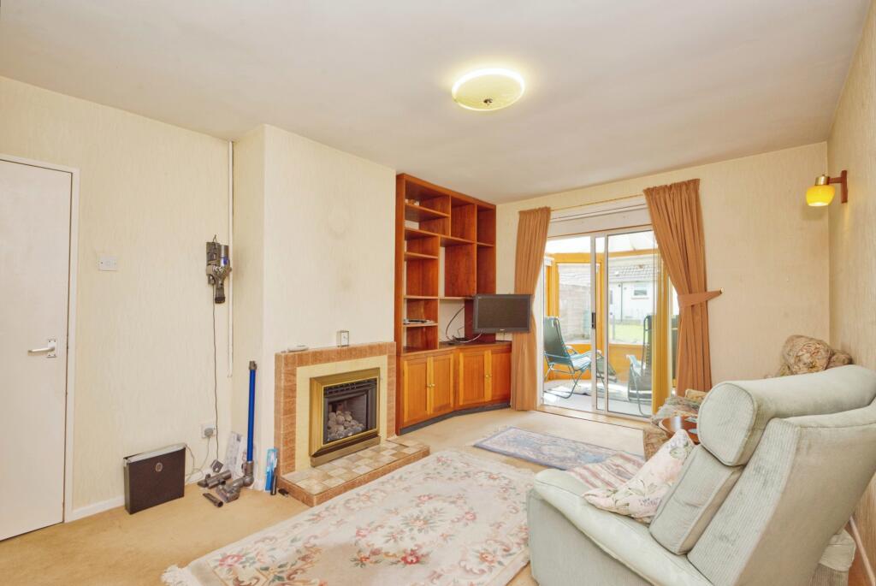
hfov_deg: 96.7
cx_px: 438
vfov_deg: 73.9
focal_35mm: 16
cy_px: 293
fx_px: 390
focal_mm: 16
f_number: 9
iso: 400
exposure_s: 1/160
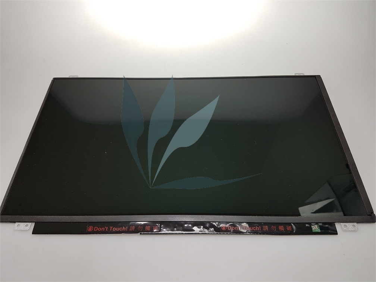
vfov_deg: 53.1
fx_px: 282
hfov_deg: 67.3
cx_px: 188
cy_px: 141
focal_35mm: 26
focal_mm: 4.2
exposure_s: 1/100
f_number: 1.7
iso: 50
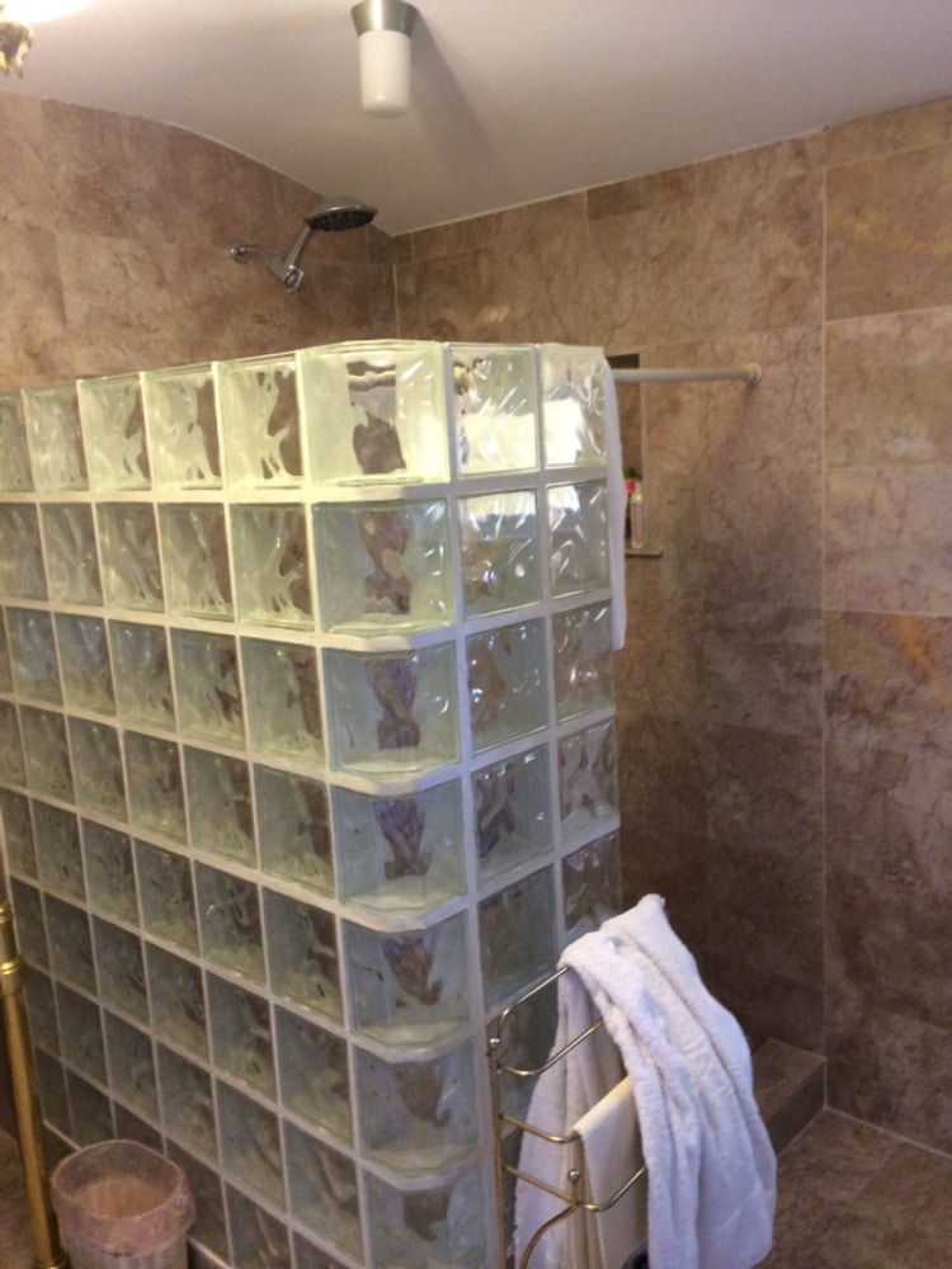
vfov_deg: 60.0
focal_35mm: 30
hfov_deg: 46.8
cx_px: 476
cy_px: 634
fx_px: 1100
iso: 160
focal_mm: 4.12
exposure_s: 1/30
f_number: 2.2
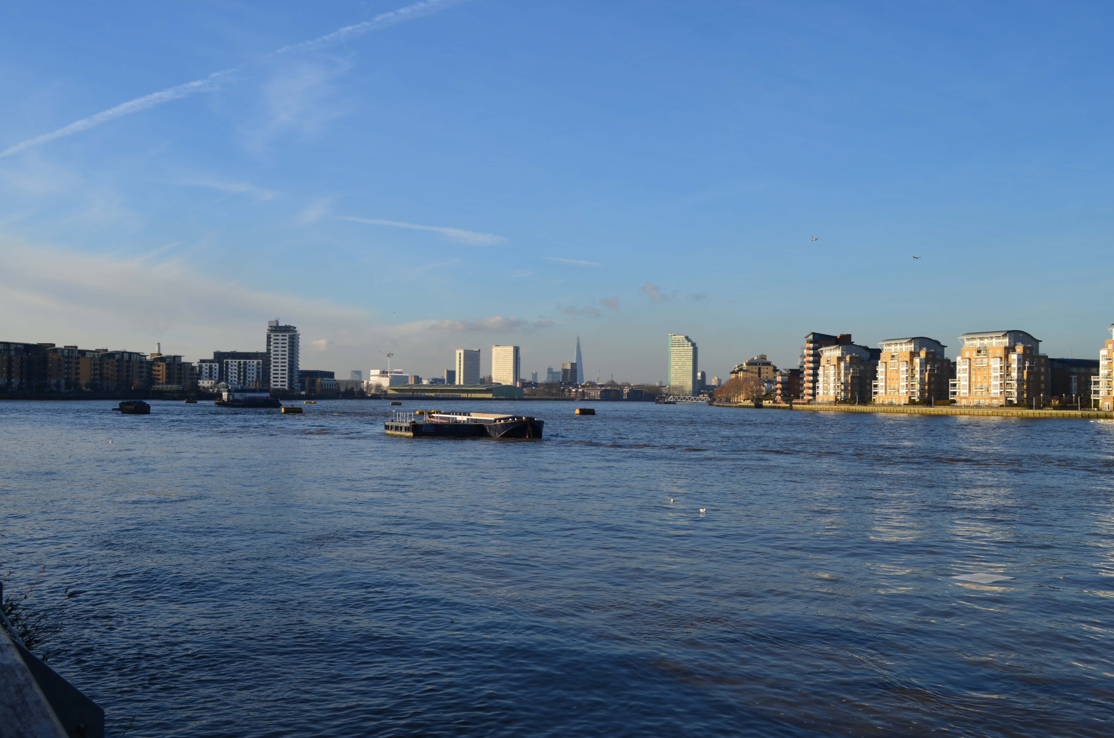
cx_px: 557
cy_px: 369
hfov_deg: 49.6
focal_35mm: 39
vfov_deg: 34.1
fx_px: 1204
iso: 100
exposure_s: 1/125
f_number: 11
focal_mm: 26
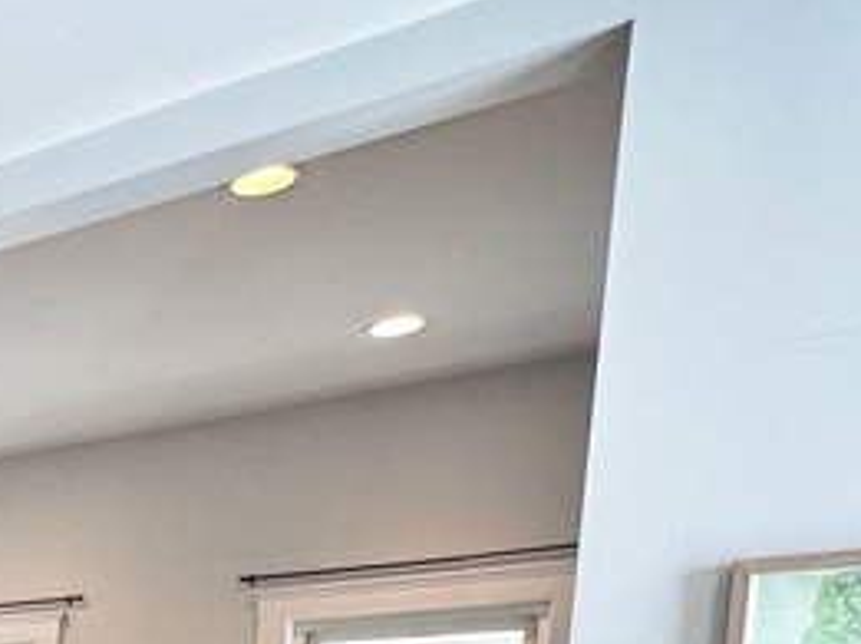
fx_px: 1366
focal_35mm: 55
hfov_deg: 26.5
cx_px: -393
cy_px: 971
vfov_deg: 21.9
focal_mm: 2.22
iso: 125
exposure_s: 1/120
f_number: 2.2
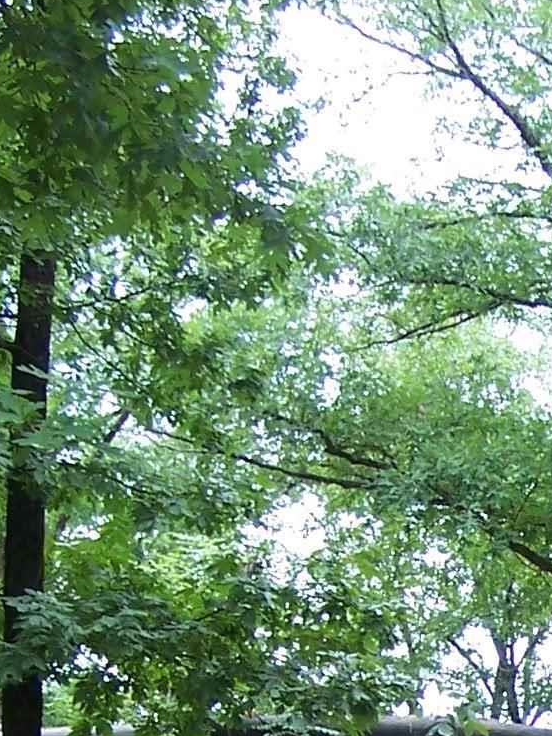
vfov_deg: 14.2
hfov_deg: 10.7
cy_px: 952
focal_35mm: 133
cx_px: 869
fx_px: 2828
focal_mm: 6.3
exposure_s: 1/100
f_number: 2.8
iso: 80
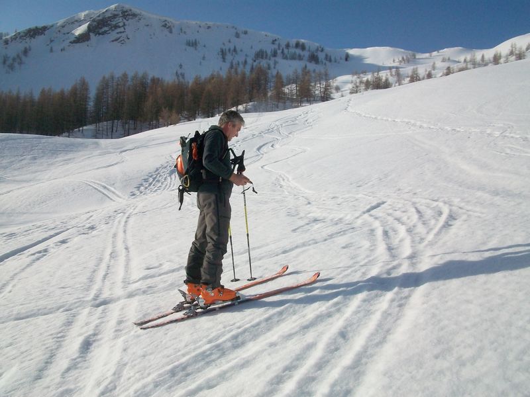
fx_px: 521
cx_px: 265
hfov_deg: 54.0
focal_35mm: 34
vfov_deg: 41.8
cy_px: 198
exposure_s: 1/800
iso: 80
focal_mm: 5.7
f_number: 5.5
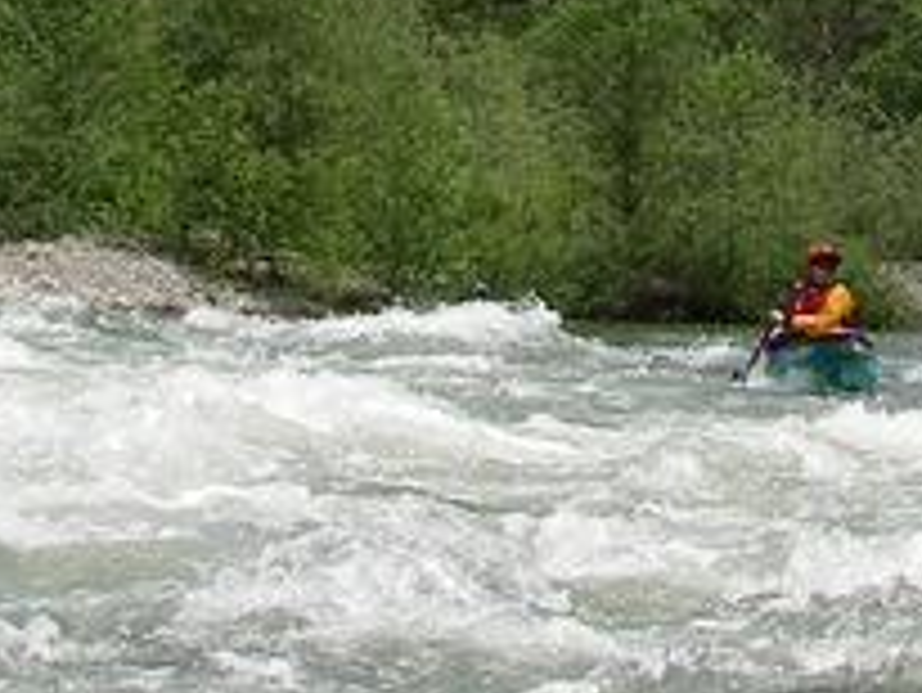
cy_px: -432
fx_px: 3944
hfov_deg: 13.1
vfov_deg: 9.7
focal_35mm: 148
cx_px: 1025
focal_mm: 6.3
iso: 64
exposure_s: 1/200
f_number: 6.6
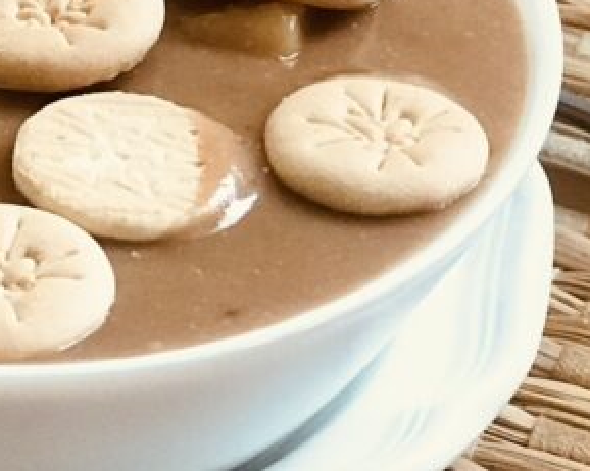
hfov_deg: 9.7
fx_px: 3439
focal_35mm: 197
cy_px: 247
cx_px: -110
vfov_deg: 7.8
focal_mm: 6.6
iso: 200
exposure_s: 1/60
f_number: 2.8
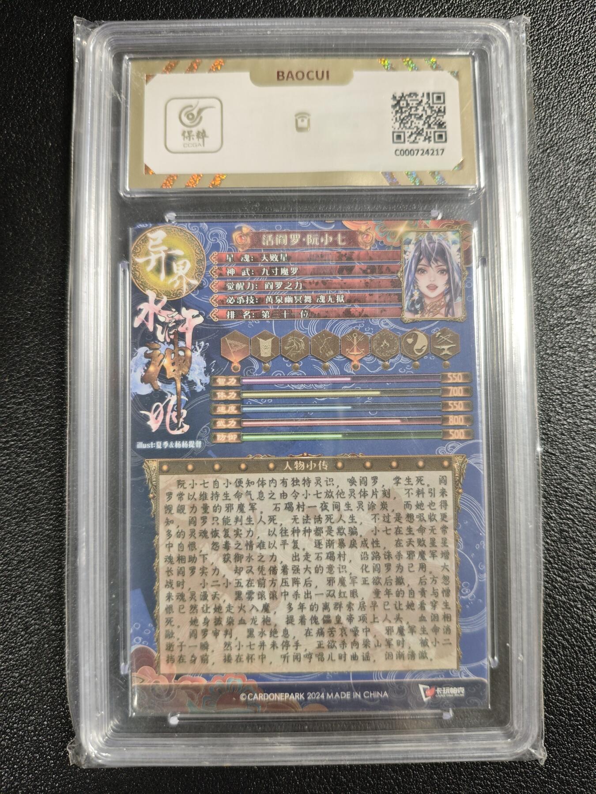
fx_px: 597
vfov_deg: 67.3
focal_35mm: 26
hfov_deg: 53.1
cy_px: 397
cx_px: 298
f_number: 1.5
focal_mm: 4.94
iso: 320
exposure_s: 1/100
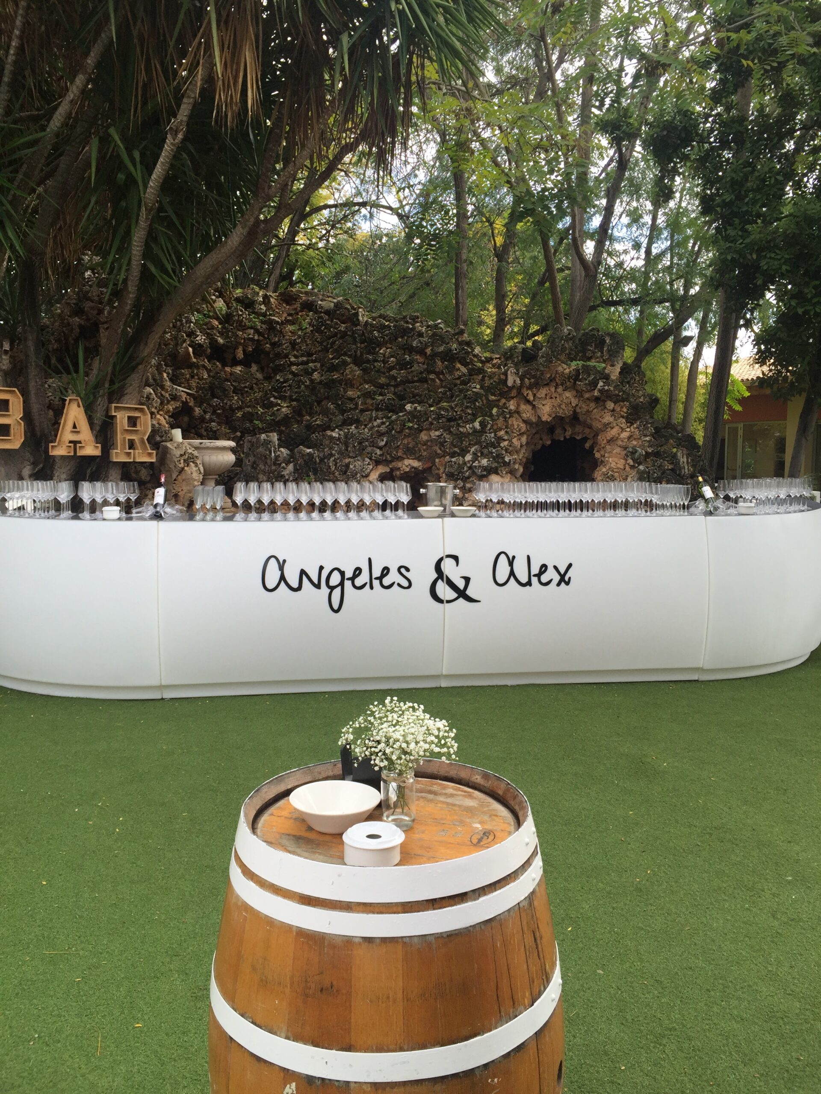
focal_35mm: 29
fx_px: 917
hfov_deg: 48.2
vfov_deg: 61.7
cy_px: 547
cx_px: 410
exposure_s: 1/534
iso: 32
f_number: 2.2
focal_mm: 4.15
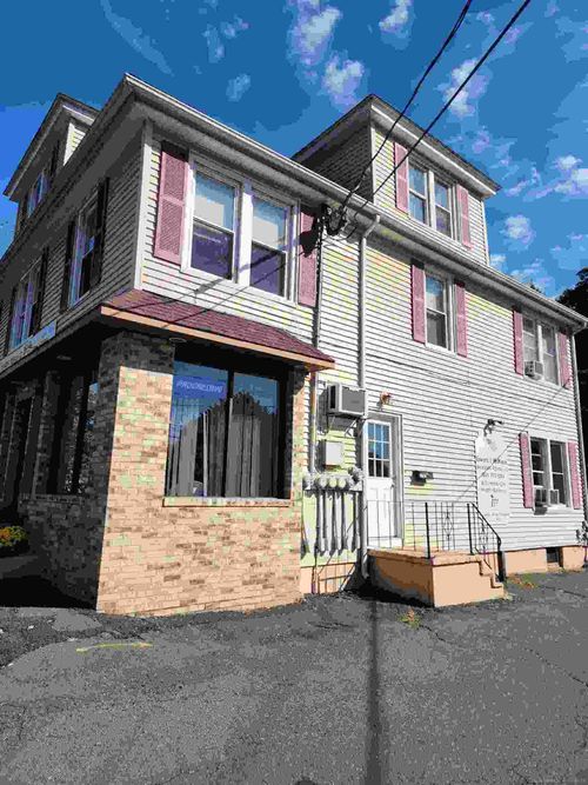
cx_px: 294
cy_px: 392
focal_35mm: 23
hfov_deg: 58.9
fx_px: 521
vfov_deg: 73.9
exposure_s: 1/1336
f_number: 1.8
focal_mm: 6.4
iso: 12
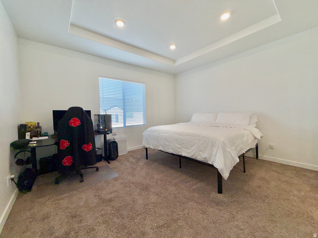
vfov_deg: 85.7
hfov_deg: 102.1
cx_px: 159
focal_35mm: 14
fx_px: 129
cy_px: 119
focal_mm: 2.22
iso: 16
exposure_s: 1/120
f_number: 2.2
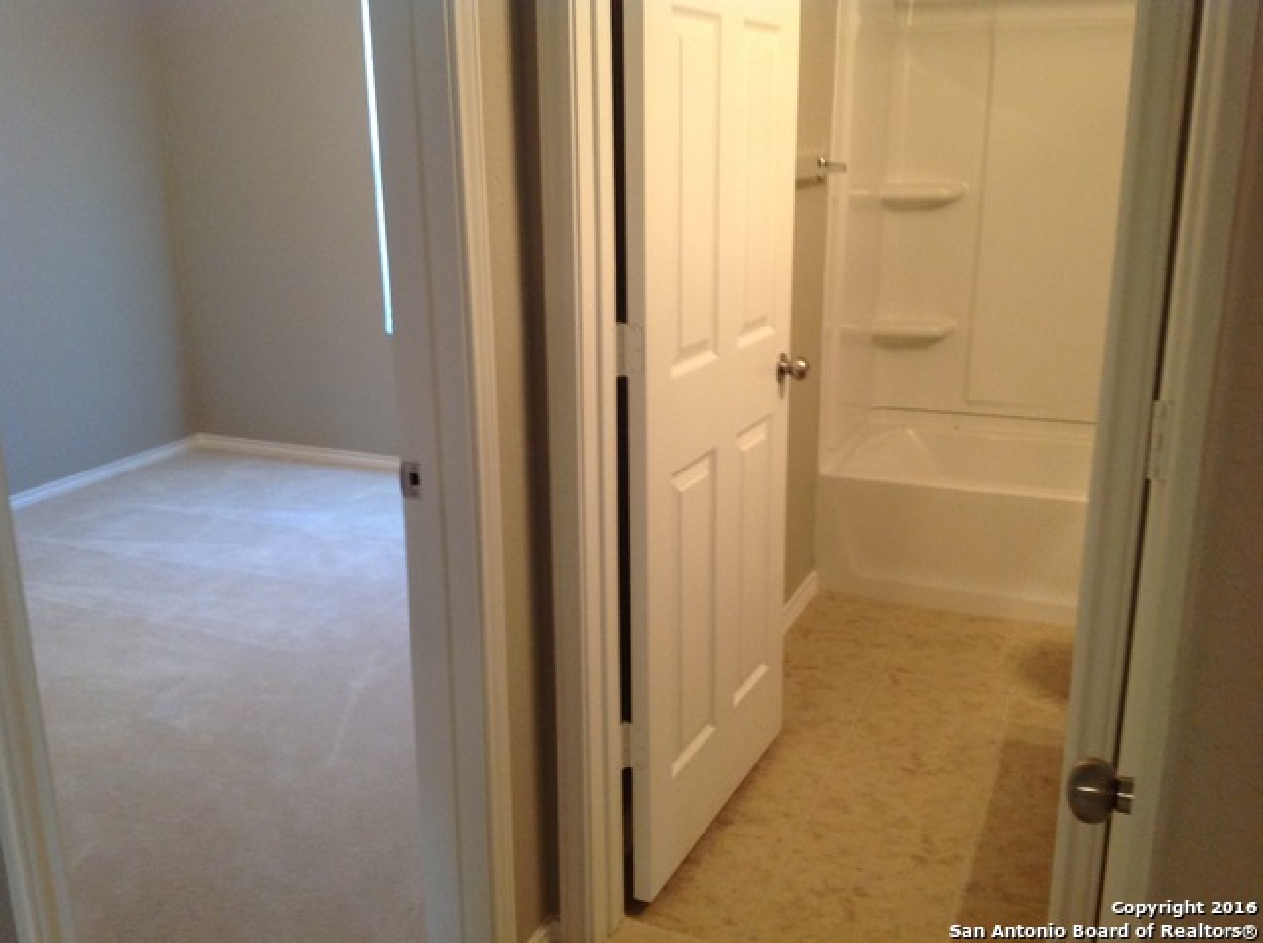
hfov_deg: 52.7
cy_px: 472
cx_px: 632
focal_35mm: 35
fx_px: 1275
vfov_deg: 40.6
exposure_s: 1/15
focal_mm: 4.28
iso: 160
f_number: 2.4
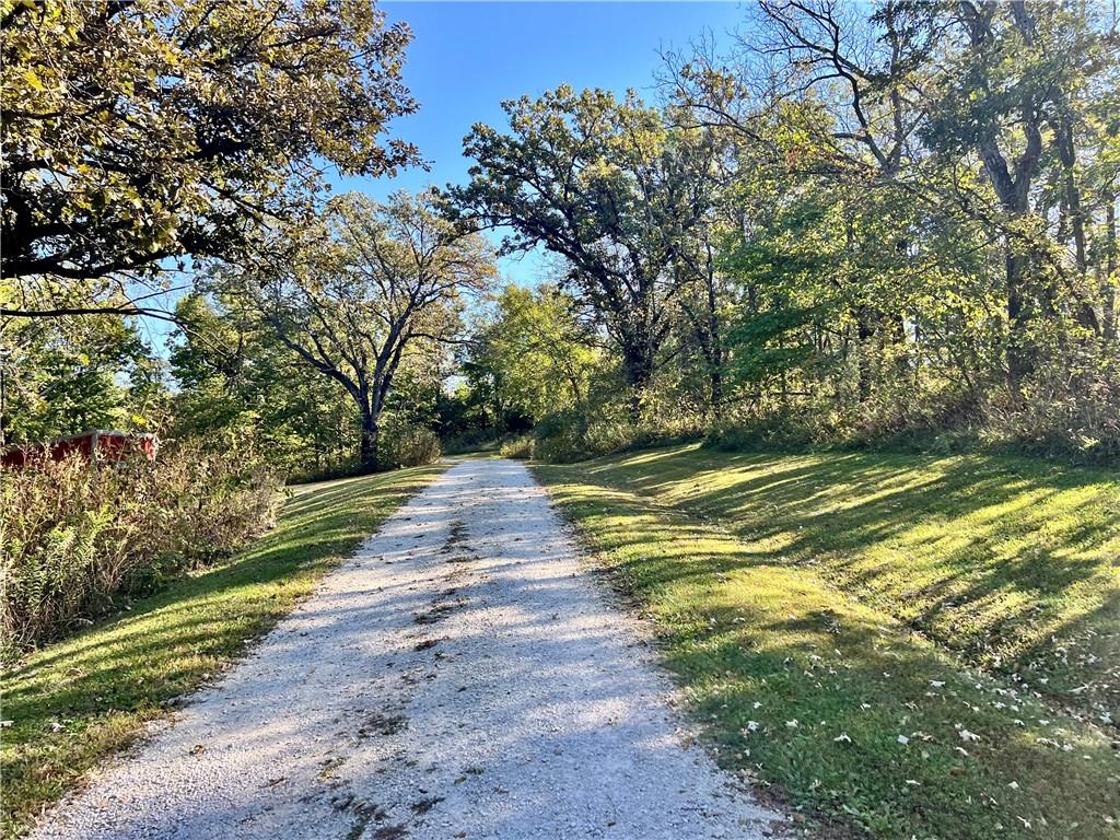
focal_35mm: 26
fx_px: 841
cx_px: 560
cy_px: 420
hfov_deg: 67.3
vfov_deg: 53.1
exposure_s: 1/743
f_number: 1.5
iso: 50
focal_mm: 5.7
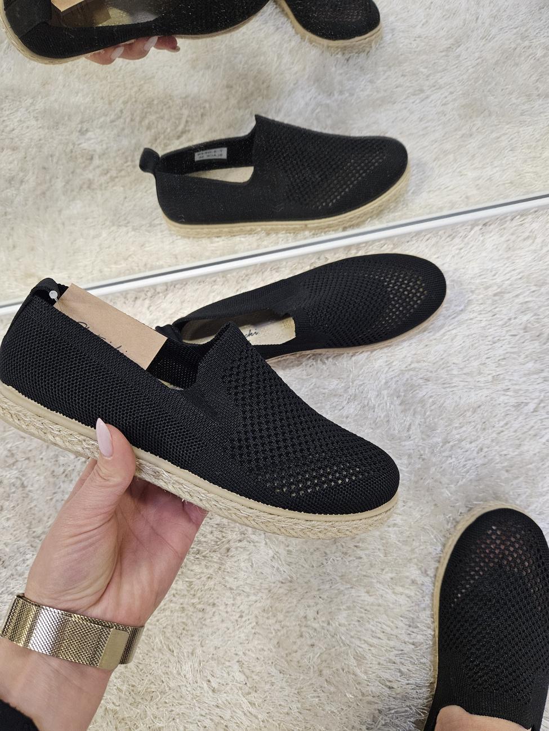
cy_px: 366
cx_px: 274
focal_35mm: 23
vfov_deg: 73.9
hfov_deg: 58.9
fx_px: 486
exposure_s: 1/100
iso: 500
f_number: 1.8
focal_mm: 5.4
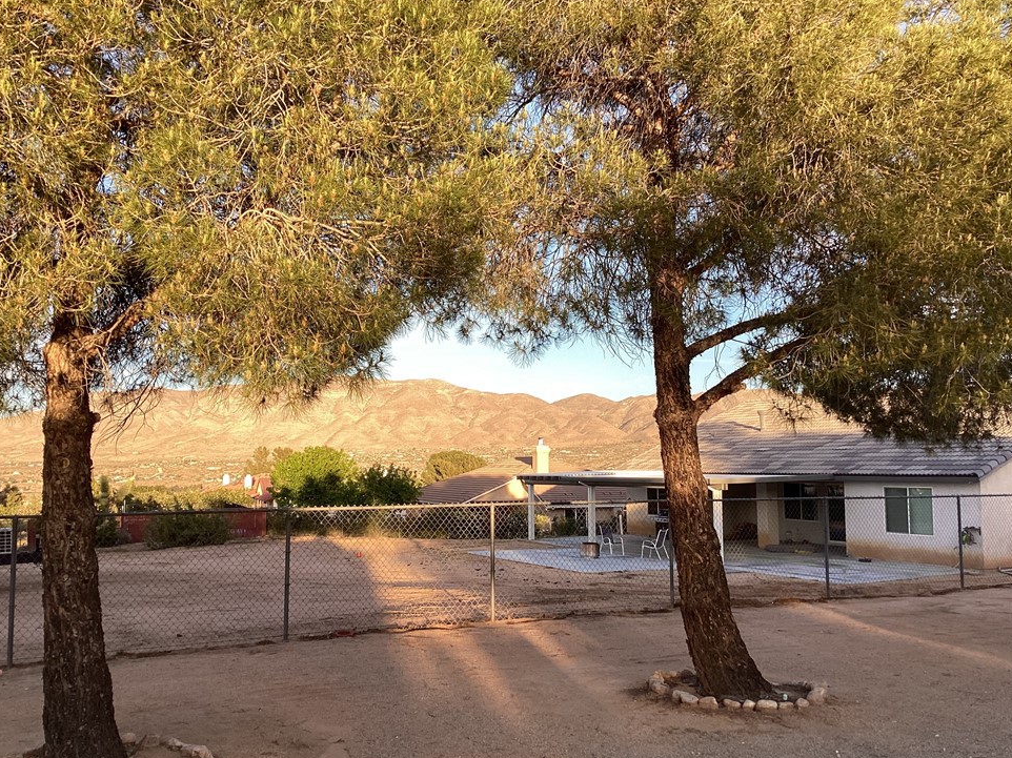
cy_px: 383
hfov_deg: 55.3
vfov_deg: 42.9
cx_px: 485
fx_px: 965
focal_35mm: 33
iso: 25
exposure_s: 1/229
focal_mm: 3.3
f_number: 2.4
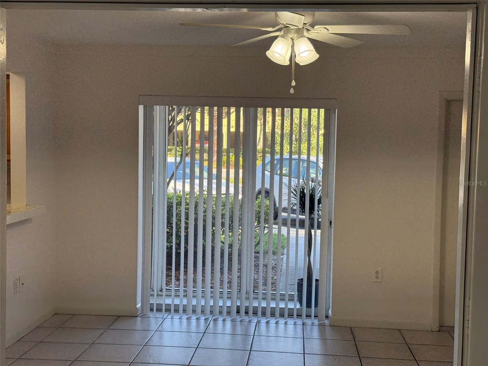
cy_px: 183
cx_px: 244
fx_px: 677
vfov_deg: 30.3
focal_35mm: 48
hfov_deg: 39.7
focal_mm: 6.76
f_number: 1.78
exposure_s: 1/232
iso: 80
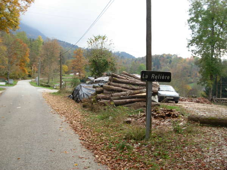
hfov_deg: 49.0
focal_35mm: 38
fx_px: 249
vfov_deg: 37.7
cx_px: 114
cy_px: 85
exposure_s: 1/108
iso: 79
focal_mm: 6.3
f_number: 2.9
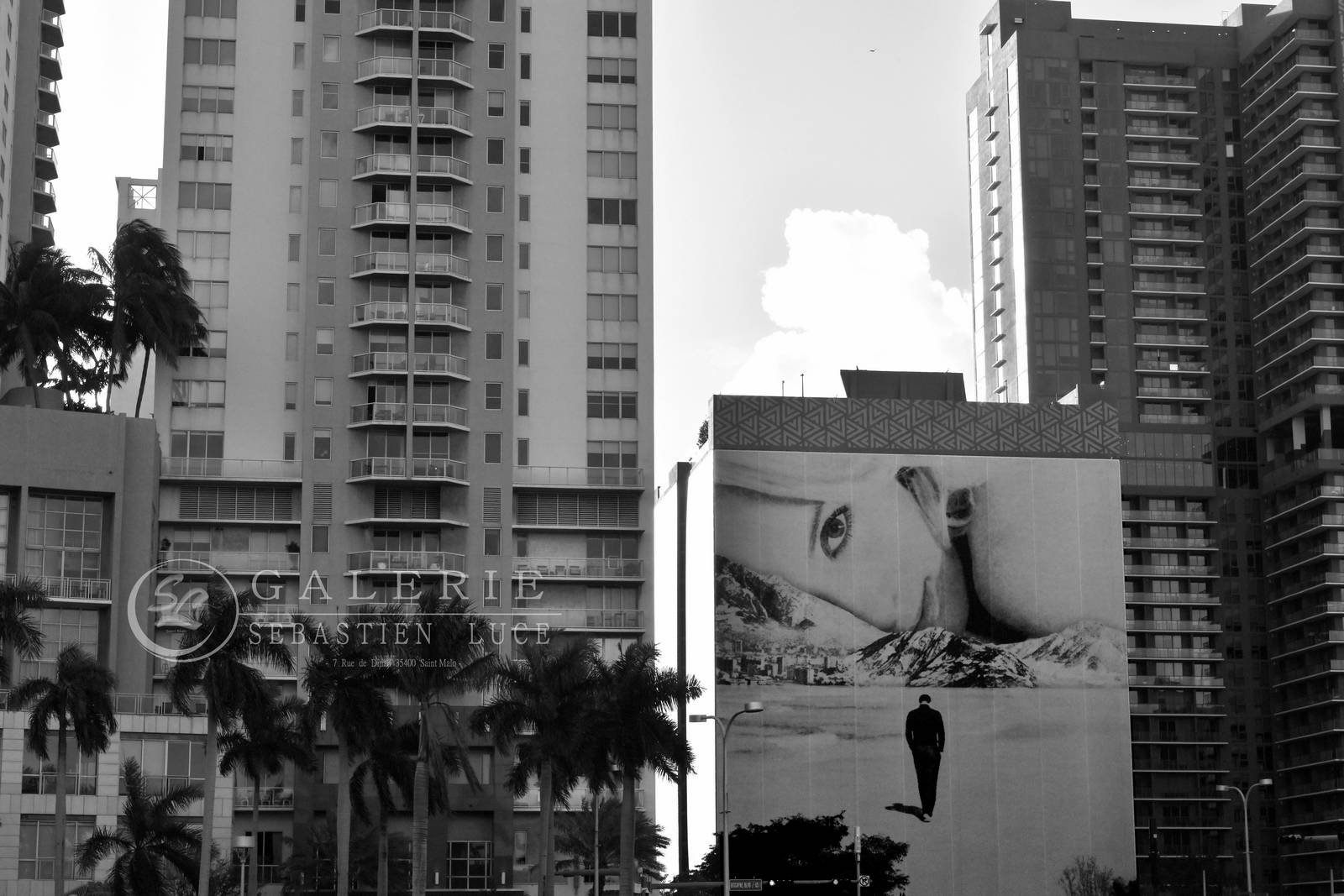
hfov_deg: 30.5
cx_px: 672
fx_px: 2464
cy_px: 448
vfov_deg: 20.6
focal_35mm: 66
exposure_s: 1/1600
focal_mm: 66
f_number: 16
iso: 400
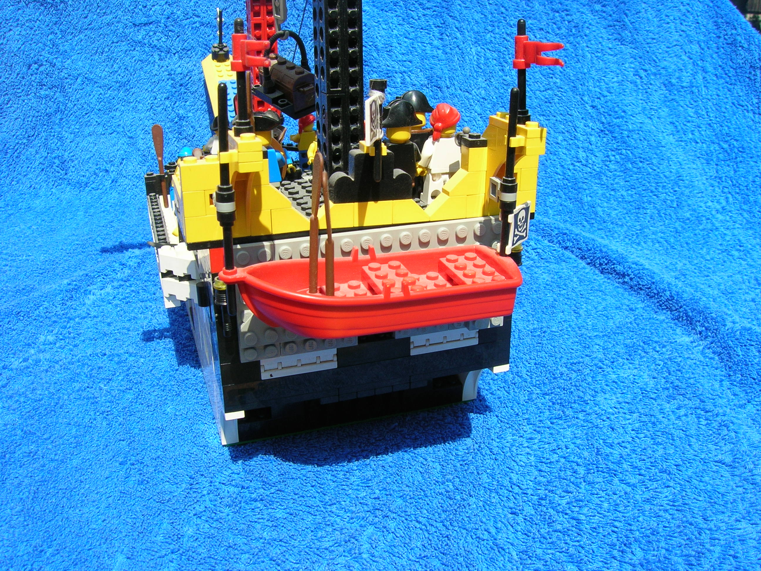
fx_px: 747
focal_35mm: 34
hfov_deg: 54.0
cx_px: 380
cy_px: 286
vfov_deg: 41.8
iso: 50
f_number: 4.9
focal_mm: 5.7
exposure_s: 1/278
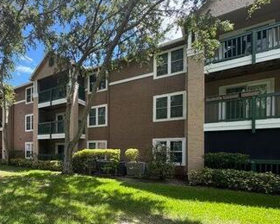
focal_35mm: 21
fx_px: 174
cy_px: 151
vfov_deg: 63.7
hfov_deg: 71.8
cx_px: 67
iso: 40
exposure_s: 1/306
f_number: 2.2
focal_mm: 2.22
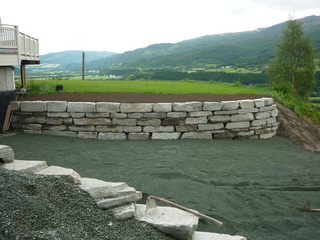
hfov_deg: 44.8
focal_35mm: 42
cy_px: 120
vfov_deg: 34.3
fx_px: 388
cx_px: 160
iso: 80
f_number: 3
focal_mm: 6.9
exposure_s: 1/80
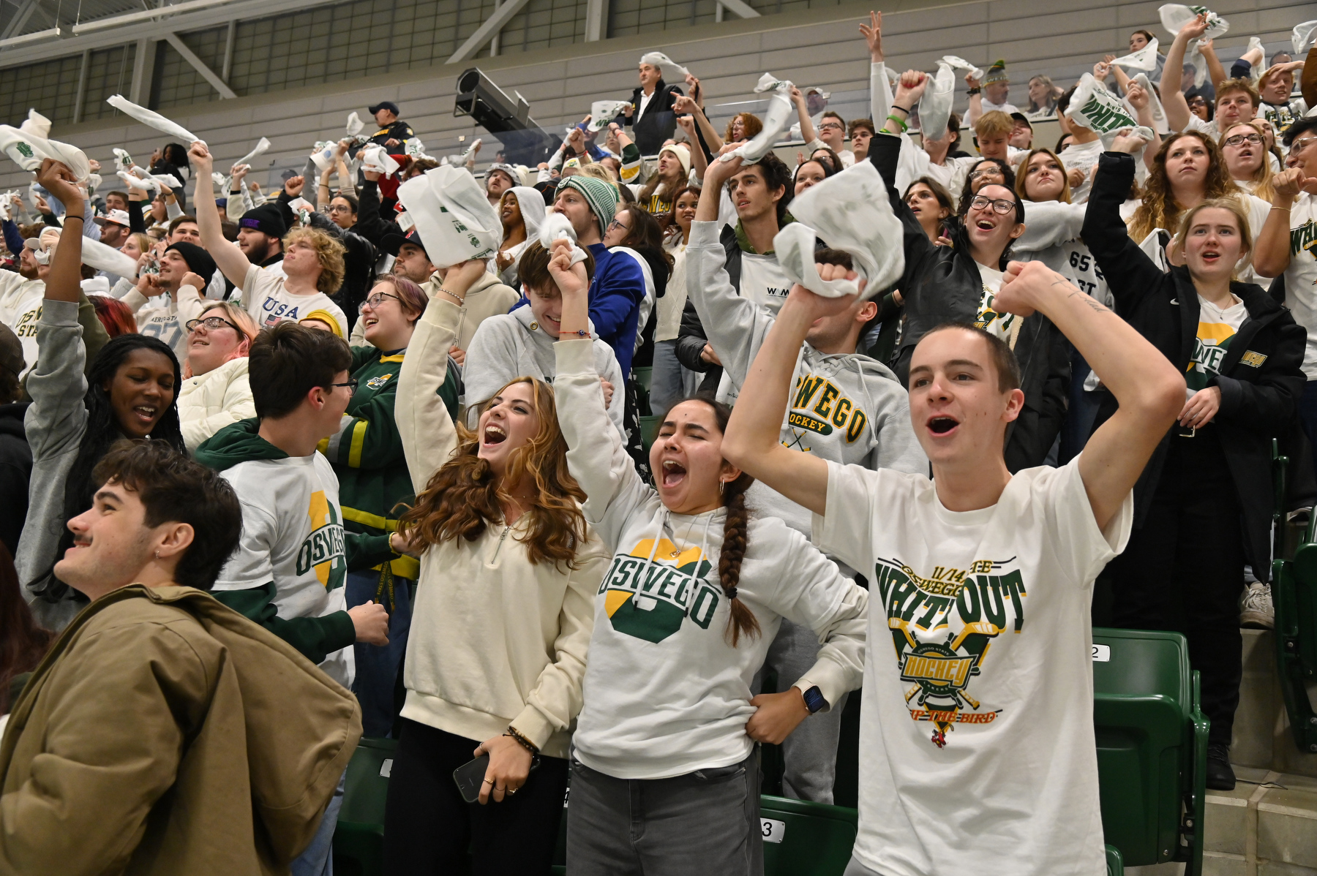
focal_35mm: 30
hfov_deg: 62.0
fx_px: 1097
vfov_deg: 43.6
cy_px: 438
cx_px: 658
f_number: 5.6
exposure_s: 1/400
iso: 2000
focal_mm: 30
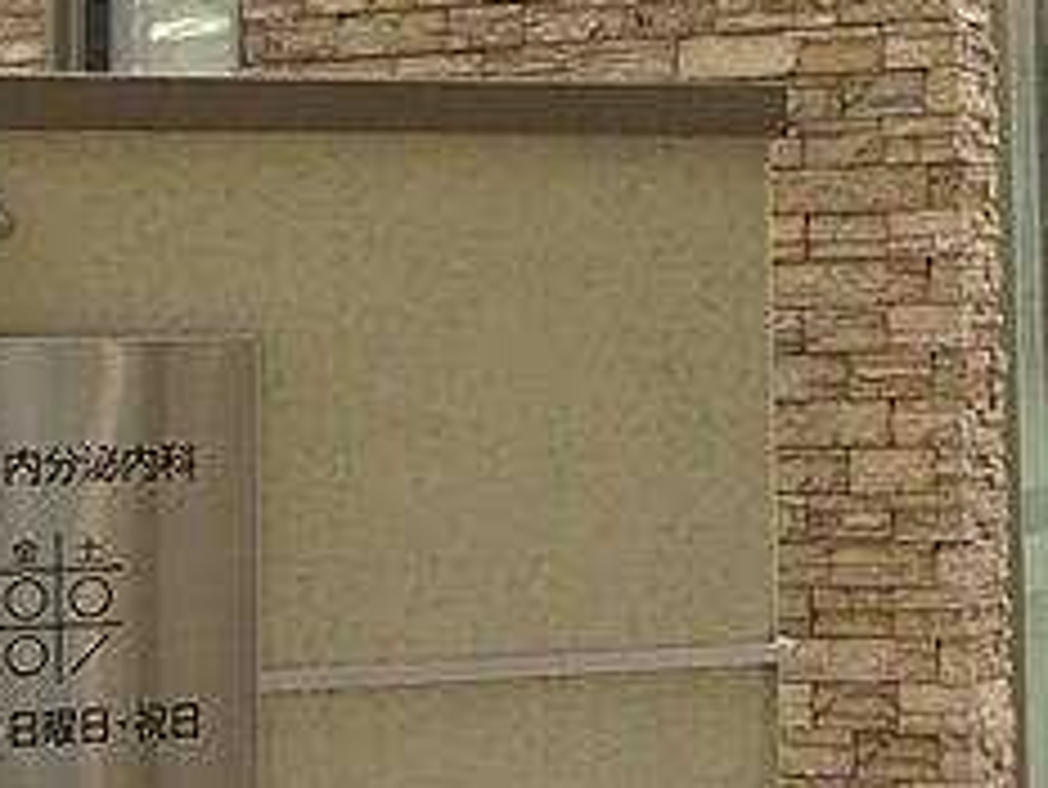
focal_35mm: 96
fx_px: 2908
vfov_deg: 15.2
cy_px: 45
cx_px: 765
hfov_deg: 20.3
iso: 80
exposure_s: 1/160
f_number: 5.6
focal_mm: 5.8
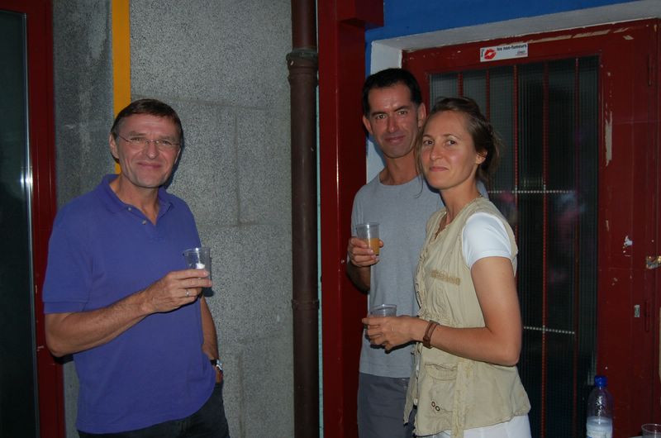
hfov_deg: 49.6
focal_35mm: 39
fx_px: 715
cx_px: 330
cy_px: 219
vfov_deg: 34.1
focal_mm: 26
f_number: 4
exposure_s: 1/60
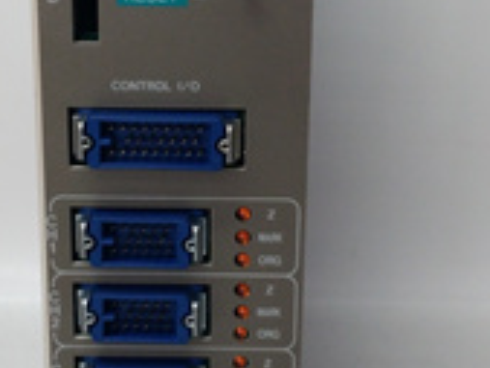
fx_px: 1133
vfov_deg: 18.4
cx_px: 200
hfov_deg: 24.4
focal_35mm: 80
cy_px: 146
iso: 113
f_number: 2
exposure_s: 1/33
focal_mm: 3.79
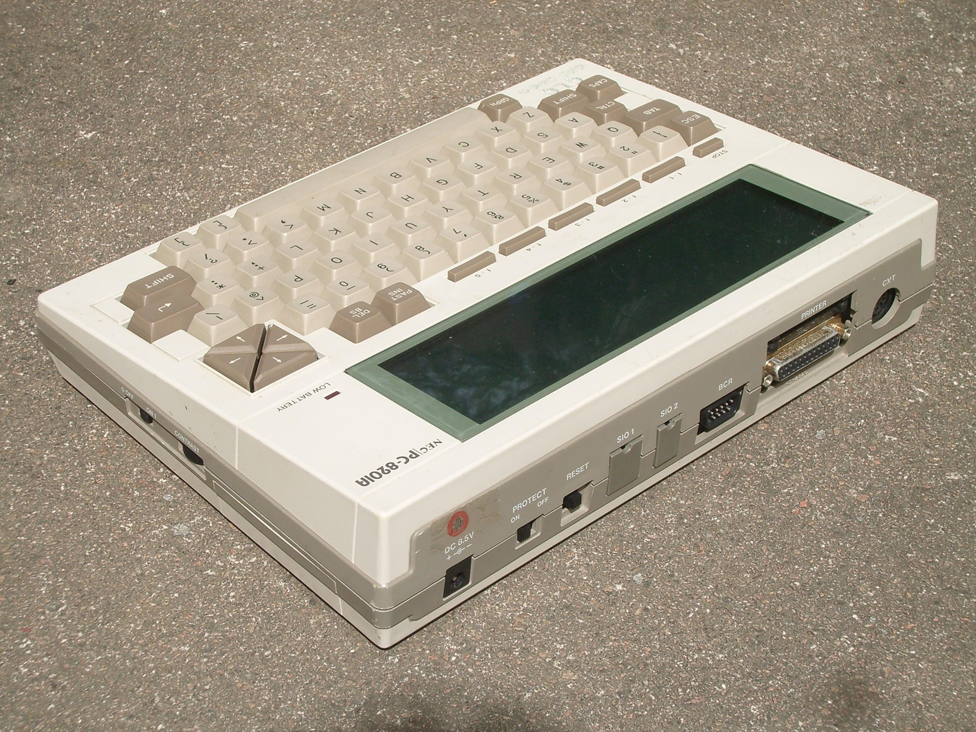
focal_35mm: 74
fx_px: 2086
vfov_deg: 19.9
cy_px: 366
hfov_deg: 26.3
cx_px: 488
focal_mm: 12.2
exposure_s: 1/320
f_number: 6.2
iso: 80
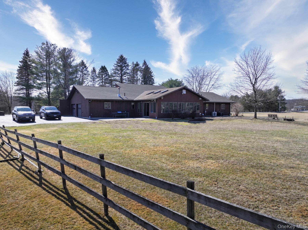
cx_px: 154
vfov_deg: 56.8
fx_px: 213
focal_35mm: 24
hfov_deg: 71.6
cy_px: 115
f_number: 2.8
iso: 150
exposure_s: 1/3200
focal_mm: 12.29
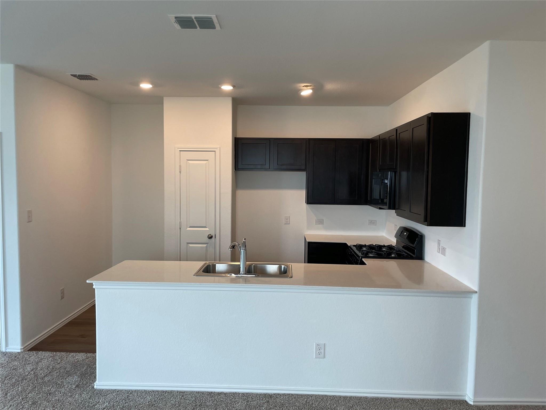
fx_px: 410
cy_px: 205
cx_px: 273
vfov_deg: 53.1
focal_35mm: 26
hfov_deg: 67.3
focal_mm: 4.2
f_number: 1.6
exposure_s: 1/120
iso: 100
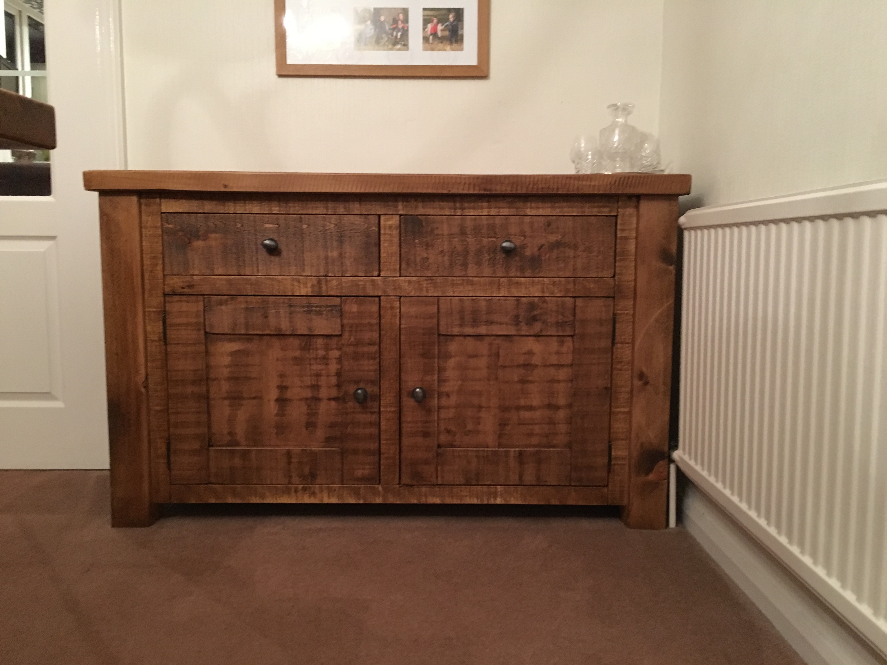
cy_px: 332
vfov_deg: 48.2
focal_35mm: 29
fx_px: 743
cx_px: 444
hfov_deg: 61.7
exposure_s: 1/17
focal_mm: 4.15
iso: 400
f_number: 2.2
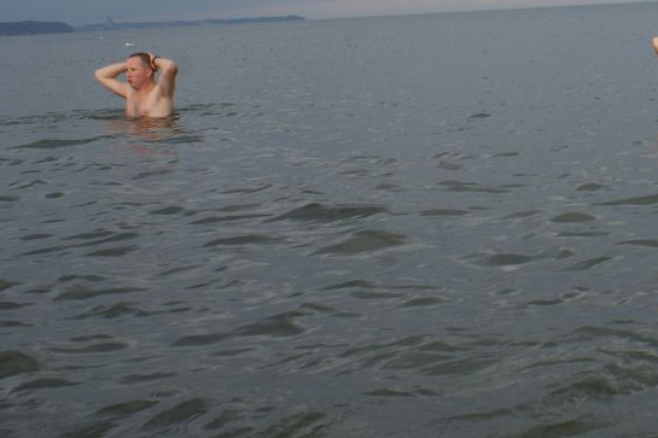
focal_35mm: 83
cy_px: 36
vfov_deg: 16.2
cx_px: 697
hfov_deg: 23.2
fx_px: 1517
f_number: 10
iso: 100
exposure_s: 1/80
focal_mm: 26
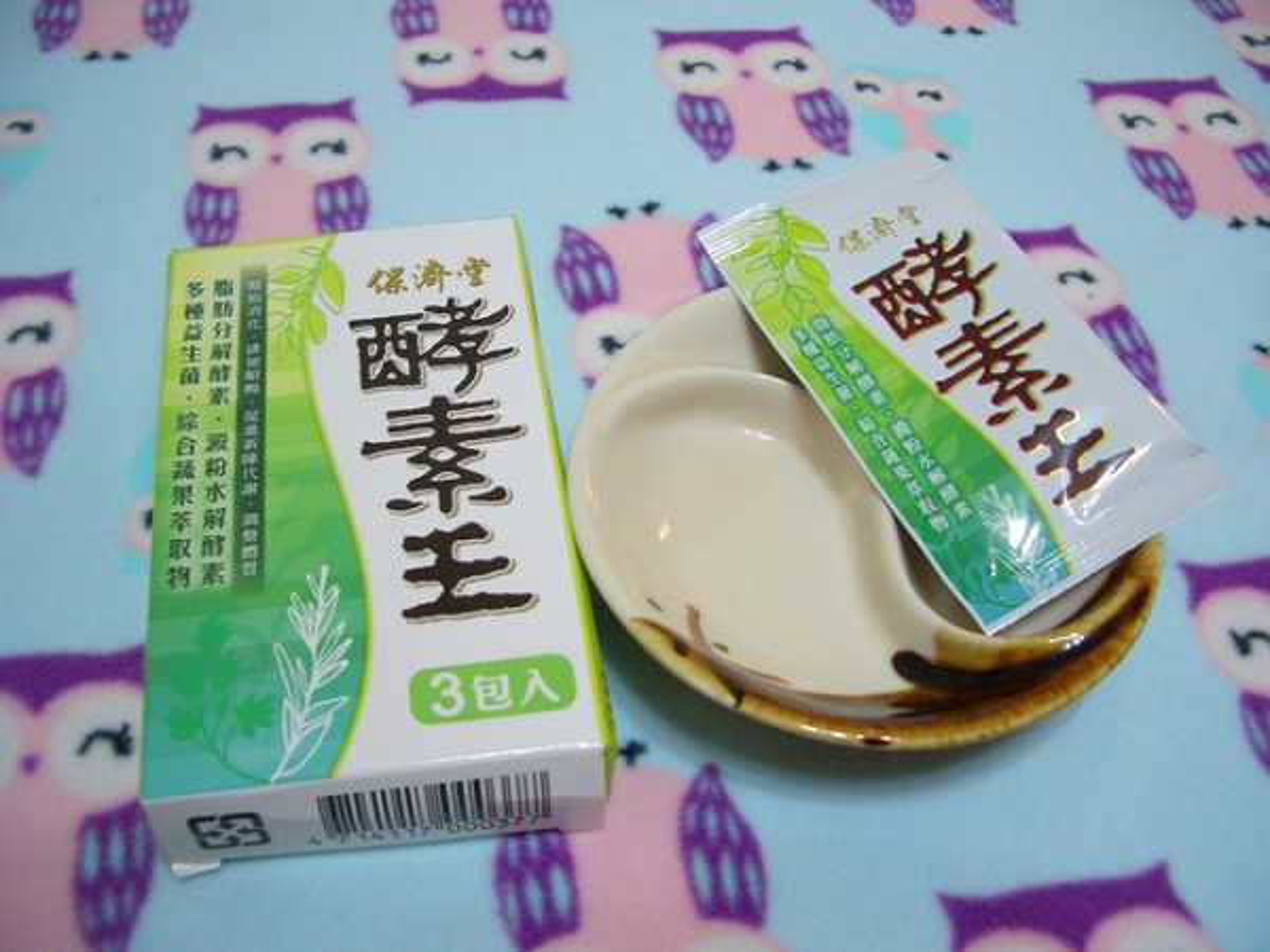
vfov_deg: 40.7
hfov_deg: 52.6
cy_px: 476
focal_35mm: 35
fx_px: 1284
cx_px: 635
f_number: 2.6
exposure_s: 1/30
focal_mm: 5.8
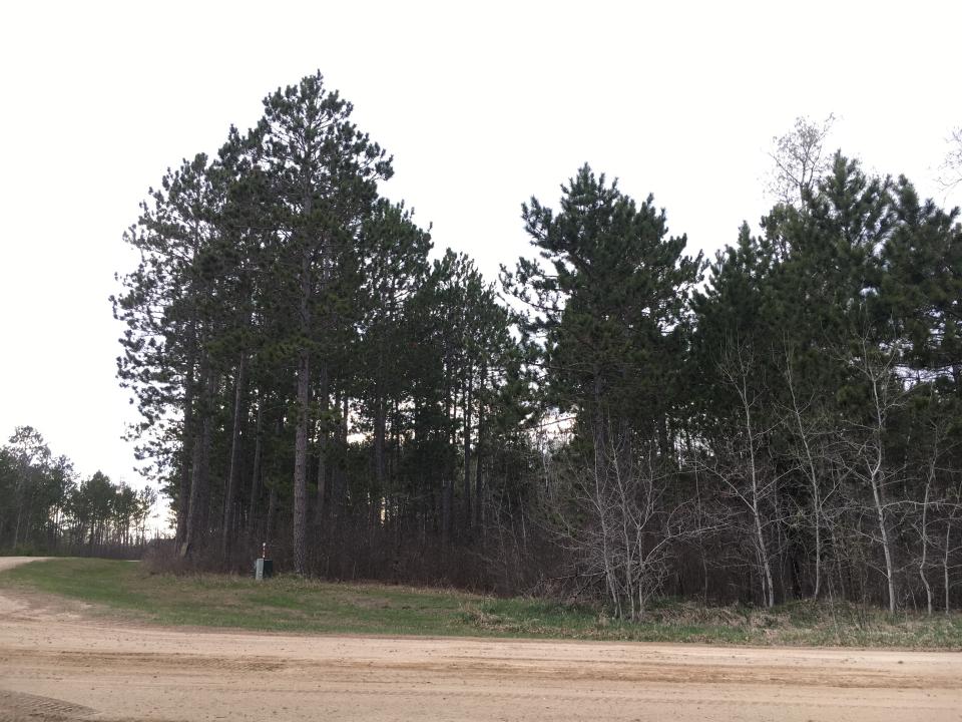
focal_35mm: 29
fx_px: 806
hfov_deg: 61.7
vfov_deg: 48.2
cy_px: 361
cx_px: 481
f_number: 2.2
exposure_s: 1/120
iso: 25
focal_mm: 4.15
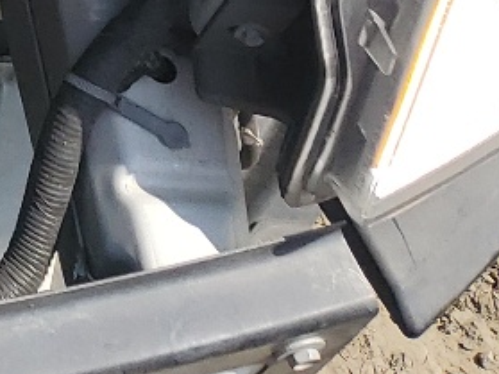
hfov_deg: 11.0
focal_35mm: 149
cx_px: -737
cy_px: -676
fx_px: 2147
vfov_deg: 8.6
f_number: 1.5
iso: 50
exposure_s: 1/3333
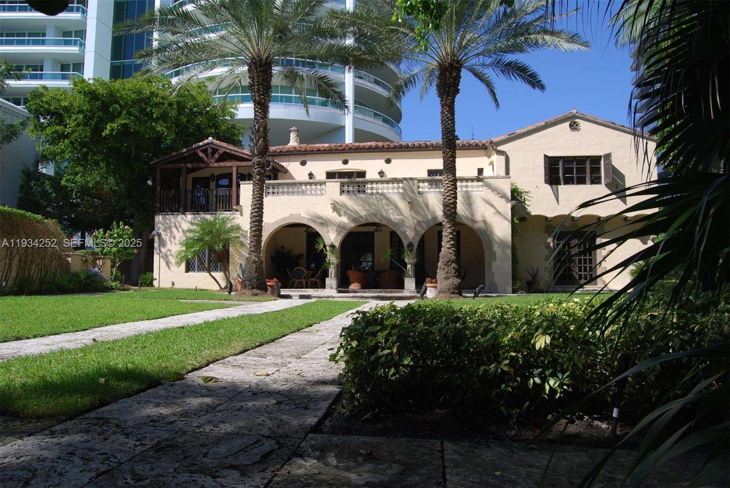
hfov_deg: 67.3
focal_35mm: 27
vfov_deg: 48.0
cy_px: 244
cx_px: 365
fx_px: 548
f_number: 8
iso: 100
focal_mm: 18
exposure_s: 1/250
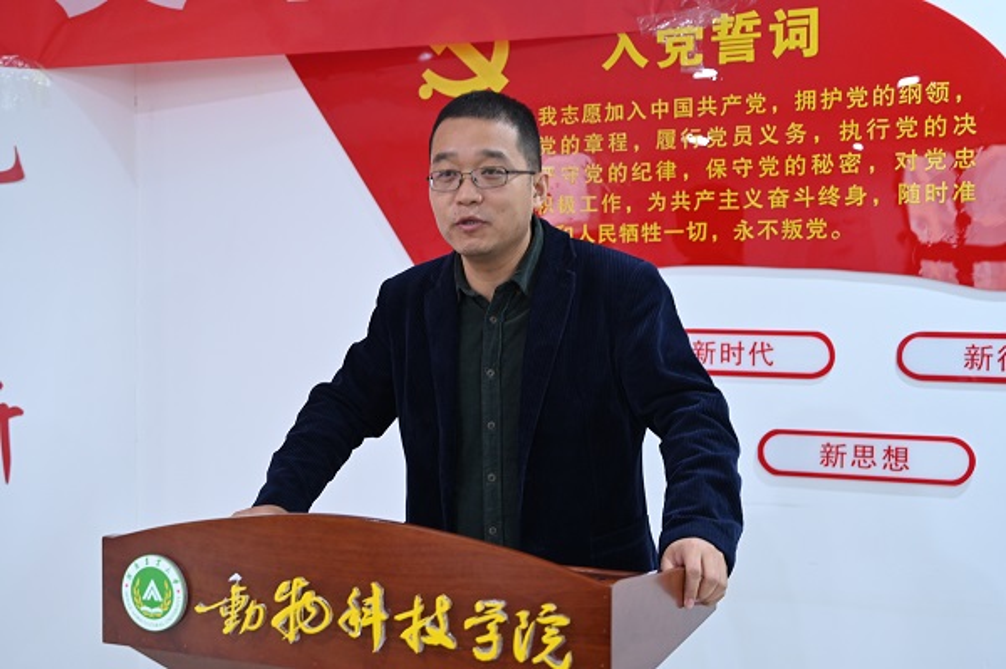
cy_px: 334
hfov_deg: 45.5
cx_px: 503
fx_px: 1201
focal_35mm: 43
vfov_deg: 31.1
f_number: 4
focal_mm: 43
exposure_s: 1/30
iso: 1600
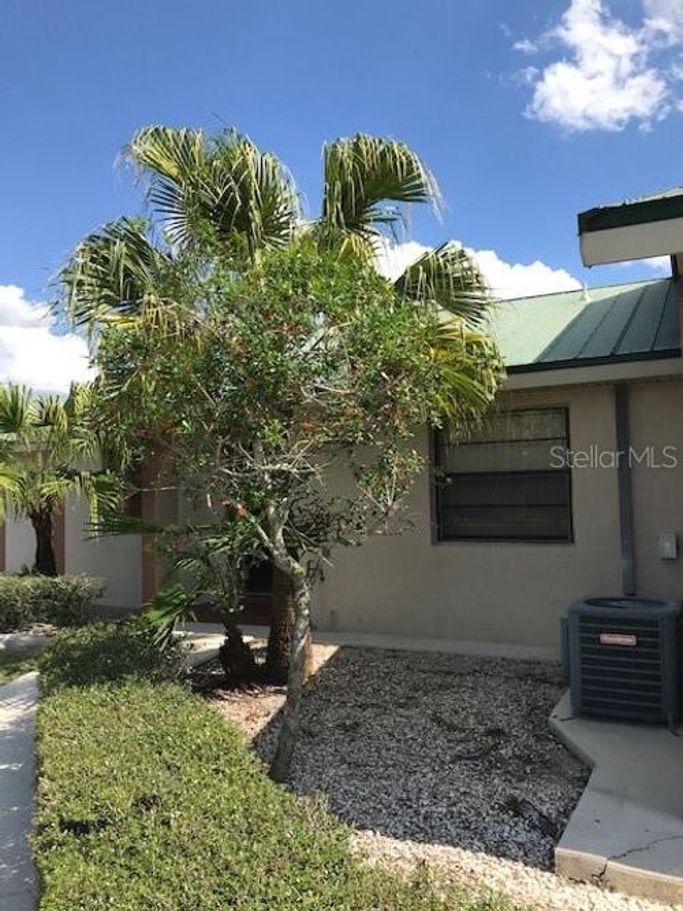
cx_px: 342
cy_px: 456
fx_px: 737
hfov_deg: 49.7
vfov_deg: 63.5
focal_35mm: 28
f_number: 1.8
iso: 20
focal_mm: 3.99
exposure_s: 1/1597
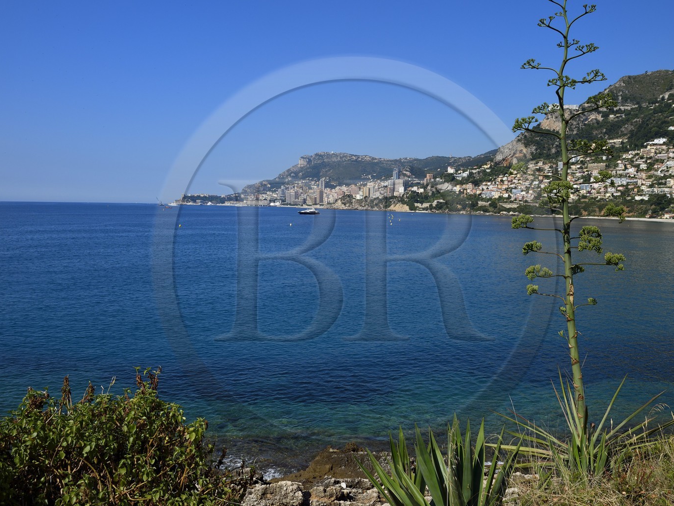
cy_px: 261
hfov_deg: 65.3
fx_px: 526
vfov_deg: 51.4
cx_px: 353
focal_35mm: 27
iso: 200
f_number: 16
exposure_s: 1/250
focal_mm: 24
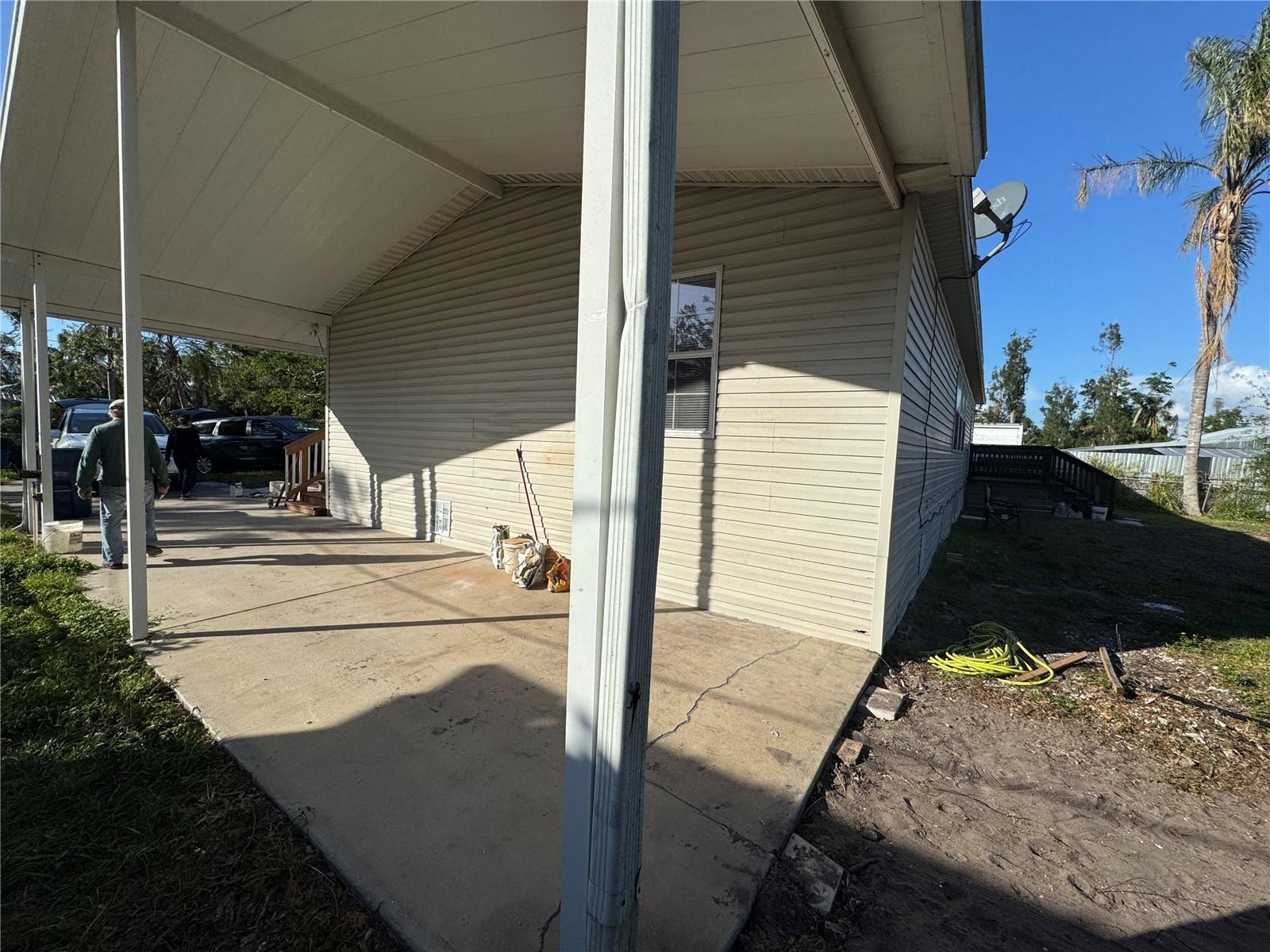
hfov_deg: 102.1
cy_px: 476
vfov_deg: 85.7
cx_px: 635
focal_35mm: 14
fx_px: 514
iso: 40
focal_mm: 2.22
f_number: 2.2
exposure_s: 1/4132
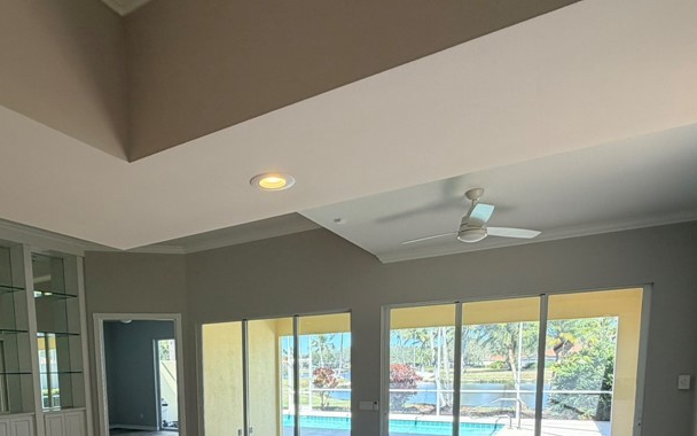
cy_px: 422
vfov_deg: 43.3
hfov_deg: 71.6
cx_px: 269
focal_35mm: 25
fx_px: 475
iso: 64
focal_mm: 2.22
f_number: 2.2
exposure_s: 1/154
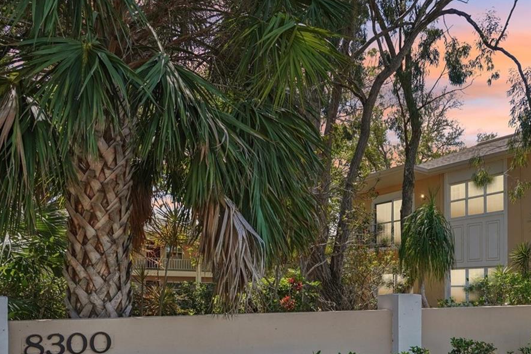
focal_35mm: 30
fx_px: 441
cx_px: 399
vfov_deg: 41.6
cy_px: 290
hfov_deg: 58.8
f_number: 8
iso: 100
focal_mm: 11
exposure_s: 1/60
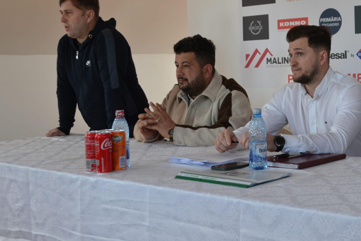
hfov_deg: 34.7
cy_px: 69
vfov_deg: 24.0
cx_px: 280
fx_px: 561
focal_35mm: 56
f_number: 4.5
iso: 400
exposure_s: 1/80
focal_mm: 24
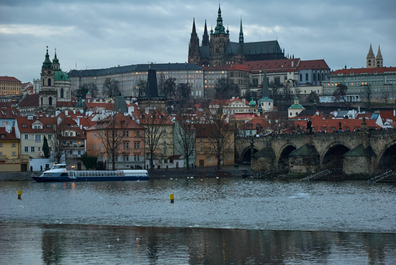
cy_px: 132
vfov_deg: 14.1
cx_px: 198
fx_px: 1074
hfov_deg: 20.9
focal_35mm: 98
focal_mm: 65
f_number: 4.5
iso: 400
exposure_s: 1/50
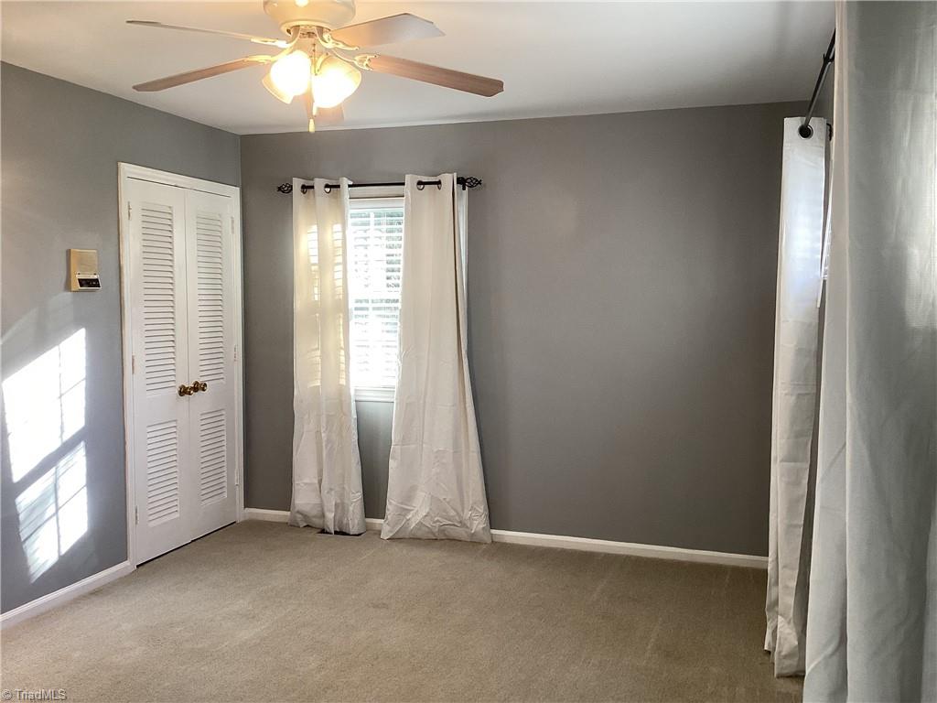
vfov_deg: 45.4
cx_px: 468
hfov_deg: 58.4
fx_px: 839
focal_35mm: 31
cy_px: 352
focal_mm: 3.3
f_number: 2.4
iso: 64
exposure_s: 1/50
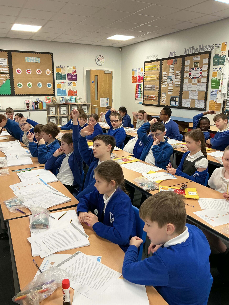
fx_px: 256
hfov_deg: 48.2
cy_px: 152
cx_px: 114
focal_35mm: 29
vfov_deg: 61.7
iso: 100
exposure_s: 1/60
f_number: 1.8
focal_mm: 3
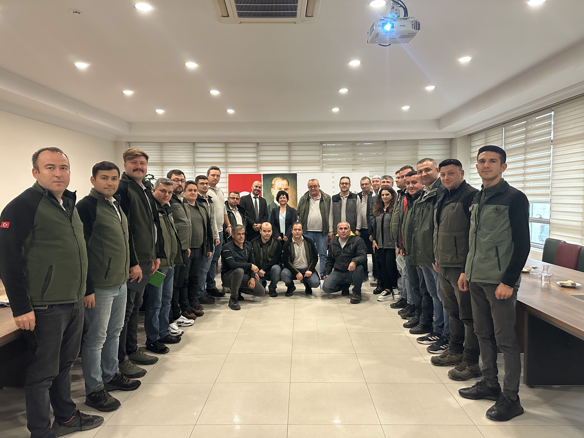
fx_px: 405
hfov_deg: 71.6
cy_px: 219
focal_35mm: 24
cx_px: 292
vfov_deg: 56.8
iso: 500
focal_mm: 6.86
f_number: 1.78
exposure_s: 1/50
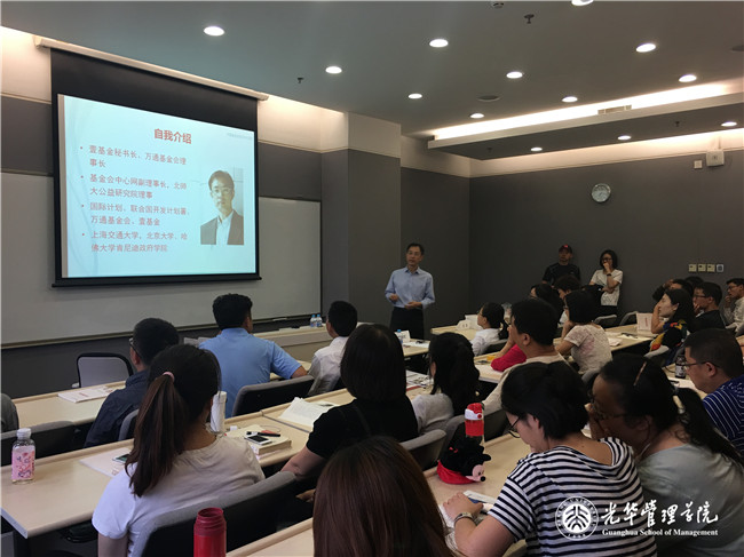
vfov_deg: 48.2
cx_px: 372
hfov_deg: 61.7
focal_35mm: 29
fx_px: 623
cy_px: 278
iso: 32
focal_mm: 4.15
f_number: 2.2
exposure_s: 1/17
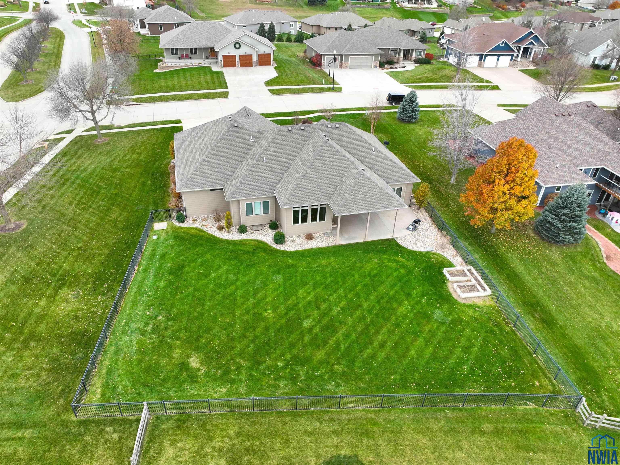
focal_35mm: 24
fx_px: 430
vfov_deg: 56.8
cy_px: 232
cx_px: 310
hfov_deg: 71.6
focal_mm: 12.29
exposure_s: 1/100
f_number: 2.8
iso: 100
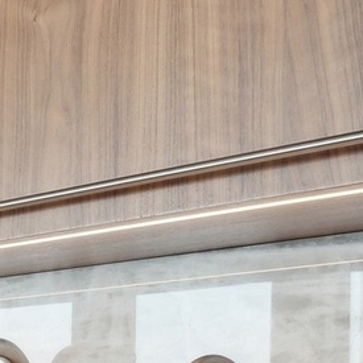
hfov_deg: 16.0
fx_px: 949
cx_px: -397
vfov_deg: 19.5
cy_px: 504
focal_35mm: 80
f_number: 8
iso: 500
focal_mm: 16
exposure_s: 1/40
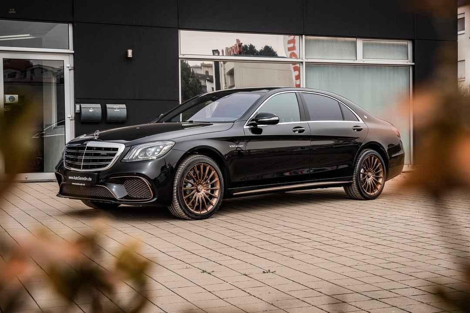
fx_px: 653
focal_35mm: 50
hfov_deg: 39.6
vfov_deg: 27.0
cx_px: 235
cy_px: 156
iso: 640
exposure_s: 1/200
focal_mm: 50
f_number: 8
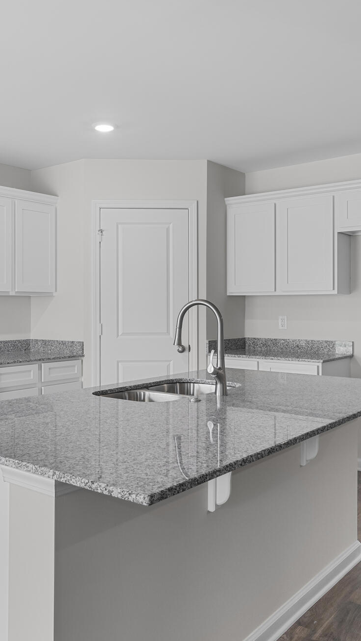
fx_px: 561
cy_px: 308
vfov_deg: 59.5
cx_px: 107
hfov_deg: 35.2
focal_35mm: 33
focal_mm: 11
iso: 200
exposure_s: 1/13
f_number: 6.3
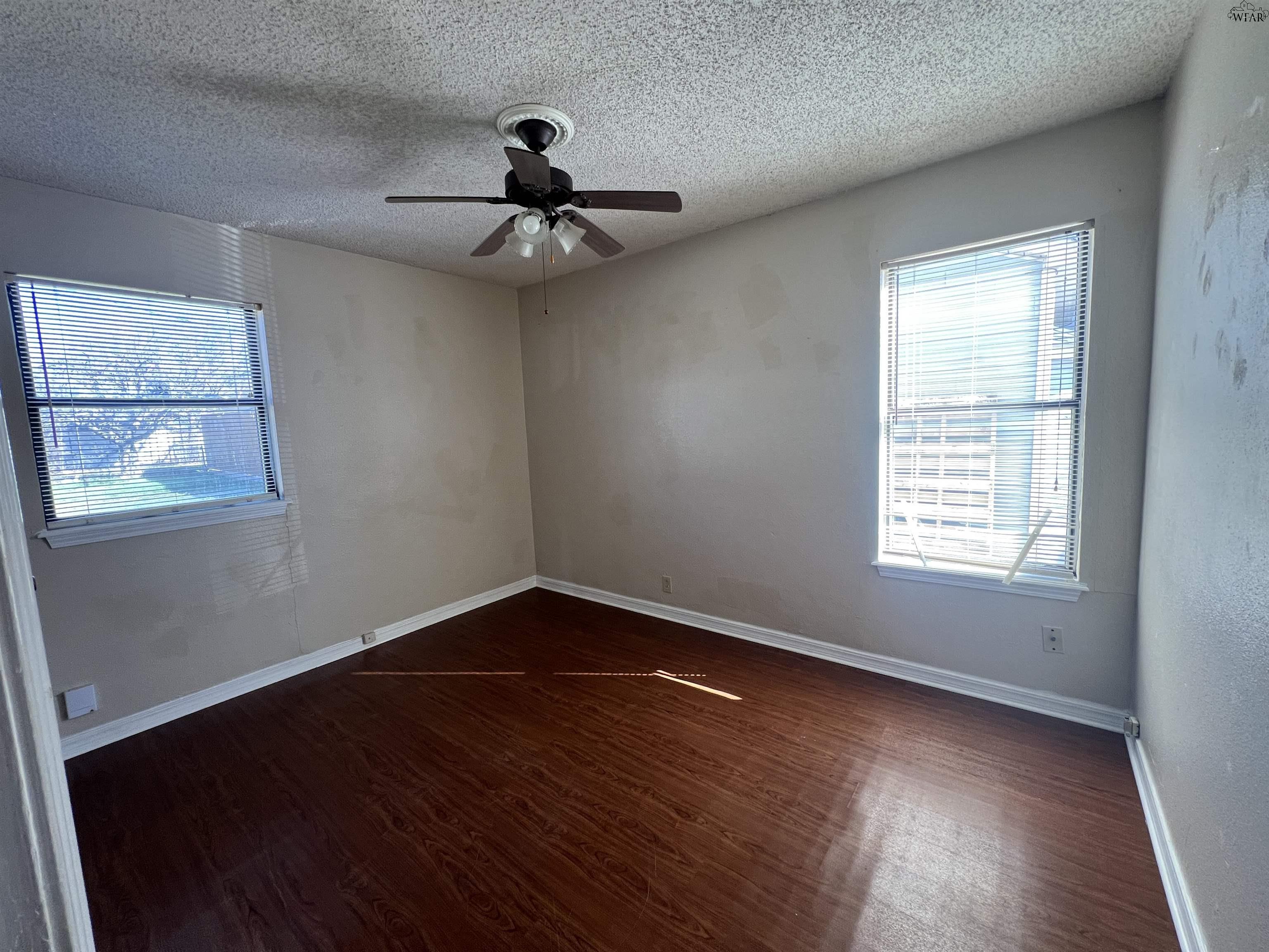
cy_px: 476
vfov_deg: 89.9
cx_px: 634
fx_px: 477
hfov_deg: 106.2
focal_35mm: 13
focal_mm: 1.57
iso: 125
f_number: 1.8
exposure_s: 1/99
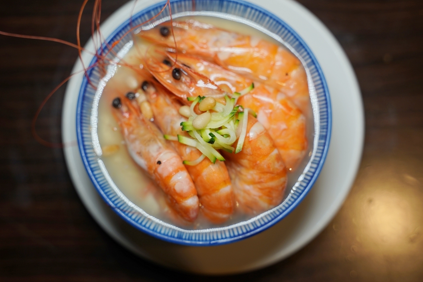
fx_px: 681
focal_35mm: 58
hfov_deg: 34.5
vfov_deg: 23.4
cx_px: 205
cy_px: 125
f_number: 4
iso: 125
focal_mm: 51
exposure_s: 1/60
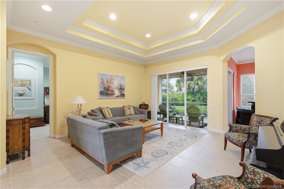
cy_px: 94
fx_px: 126
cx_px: 142
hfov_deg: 96.8
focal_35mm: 16
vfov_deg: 73.7
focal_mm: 16
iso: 800
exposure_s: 1/125
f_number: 8
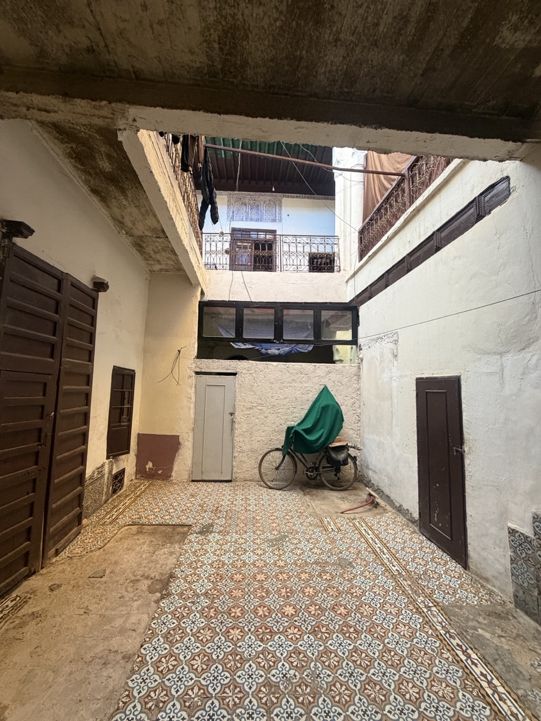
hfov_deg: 85.7
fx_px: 292
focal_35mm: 14
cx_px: 270
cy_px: 360
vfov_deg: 102.1
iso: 320
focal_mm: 2.22
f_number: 2.2
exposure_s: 1/60
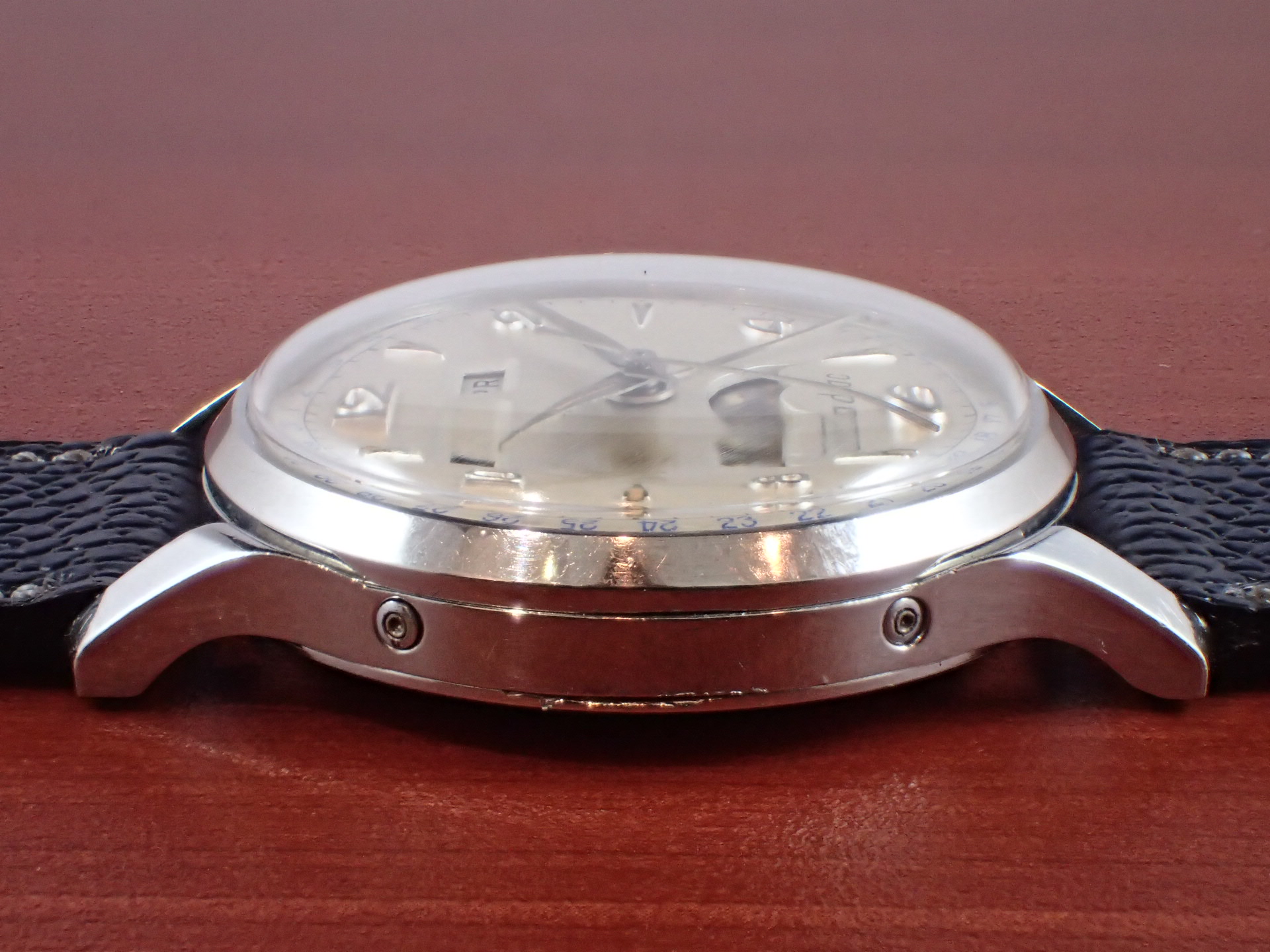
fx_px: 2715
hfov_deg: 26.3
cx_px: 635
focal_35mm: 74
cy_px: 476
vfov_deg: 19.9
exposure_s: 1/80
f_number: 5.6
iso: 800
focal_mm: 13.47
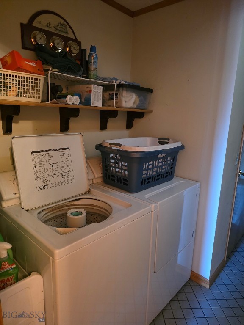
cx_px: 122
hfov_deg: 58.9
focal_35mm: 23
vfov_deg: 73.9
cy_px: 162
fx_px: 216
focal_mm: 6.3
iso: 1600
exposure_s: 1/40
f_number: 1.7
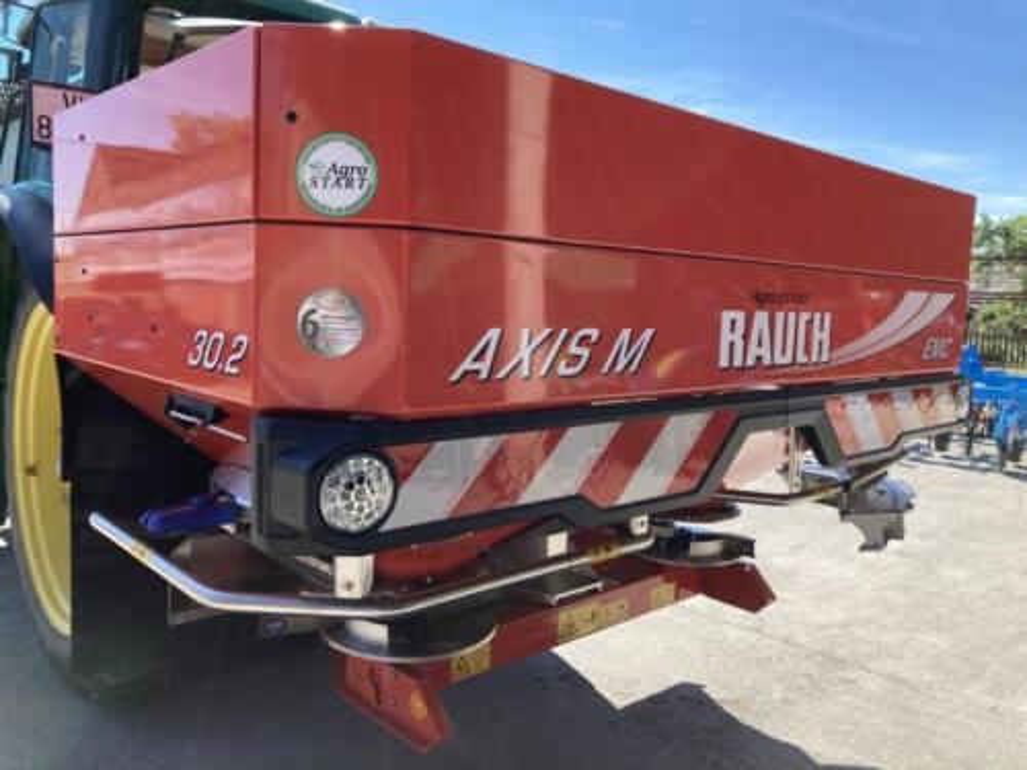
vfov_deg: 49.7
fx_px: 831
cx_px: 514
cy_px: 385
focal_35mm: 28
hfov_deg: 63.4
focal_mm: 3.99
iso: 20
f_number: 1.8
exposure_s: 1/889
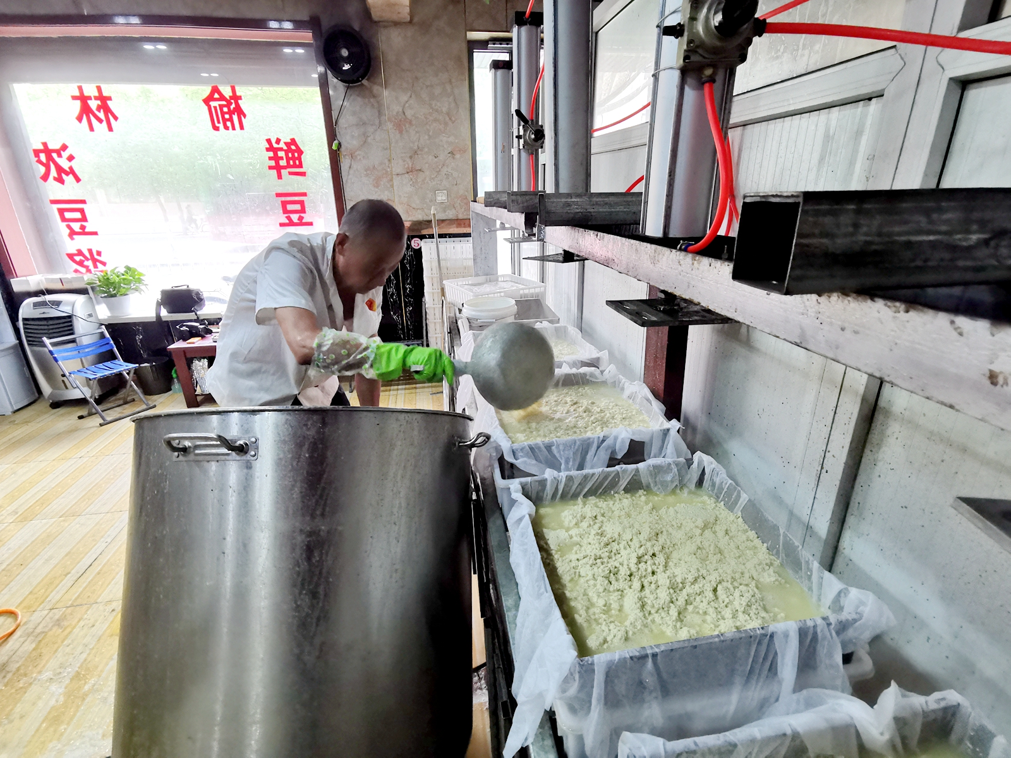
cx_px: 506
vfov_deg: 74.7
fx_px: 497
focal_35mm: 17
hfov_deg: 91.0
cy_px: 379
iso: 200
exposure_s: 1/50
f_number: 2.2
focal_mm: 2.26
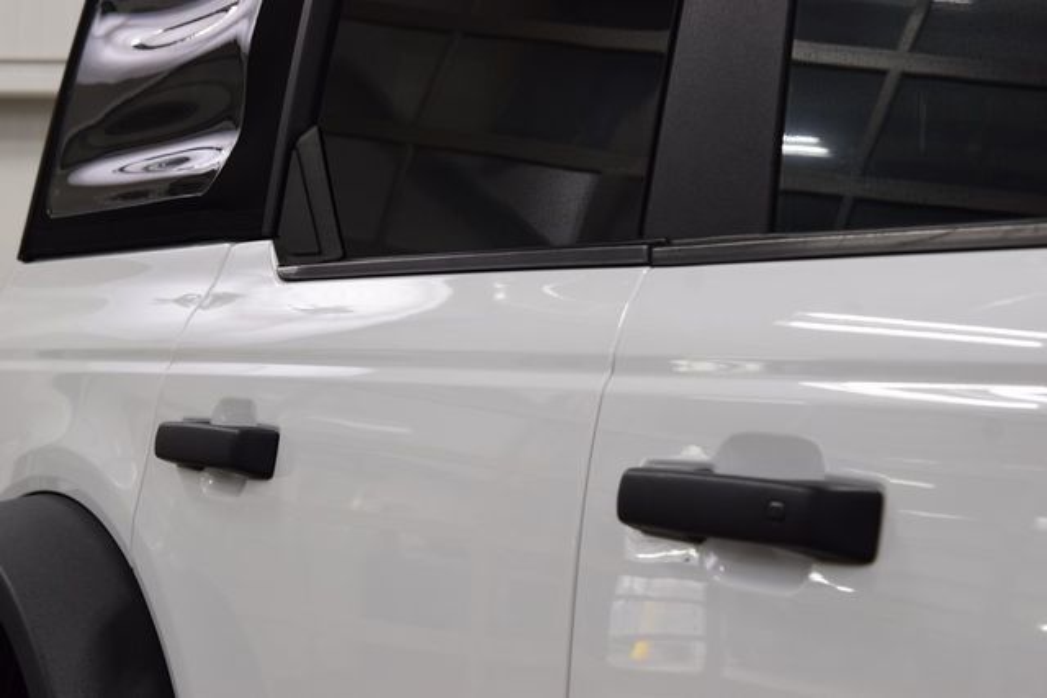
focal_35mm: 78
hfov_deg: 26.0
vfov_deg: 17.5
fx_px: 2269
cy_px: 349
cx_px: 524
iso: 400
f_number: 6.3
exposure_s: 1/20
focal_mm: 52
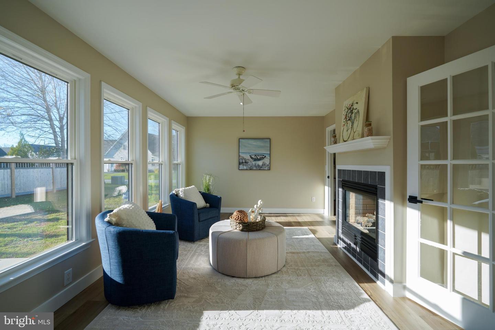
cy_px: 165
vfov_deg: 73.7
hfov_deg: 96.7
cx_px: 248
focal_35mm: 16
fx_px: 220
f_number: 4
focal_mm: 16
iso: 100
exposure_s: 1/160
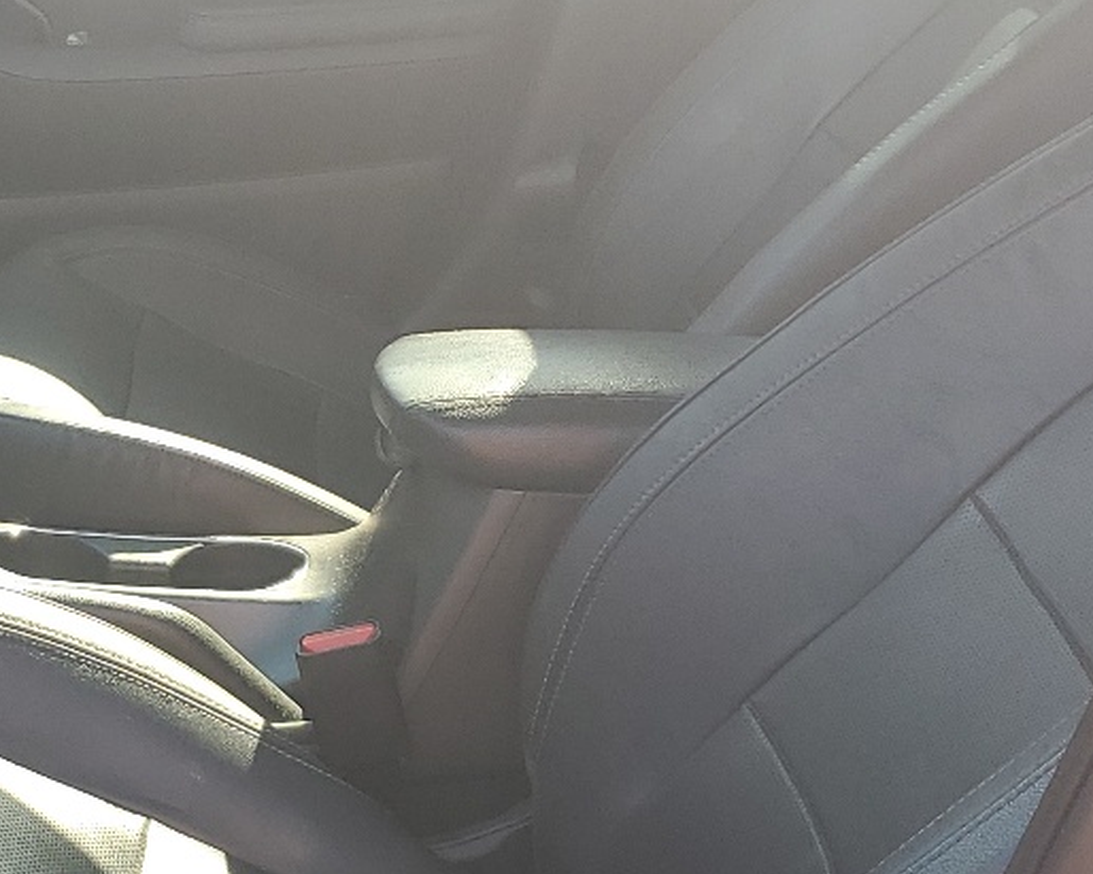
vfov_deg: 19.2
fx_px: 2555
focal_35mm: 79
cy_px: 689
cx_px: -53
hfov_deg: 23.0
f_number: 1.5
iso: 50
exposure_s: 1/175
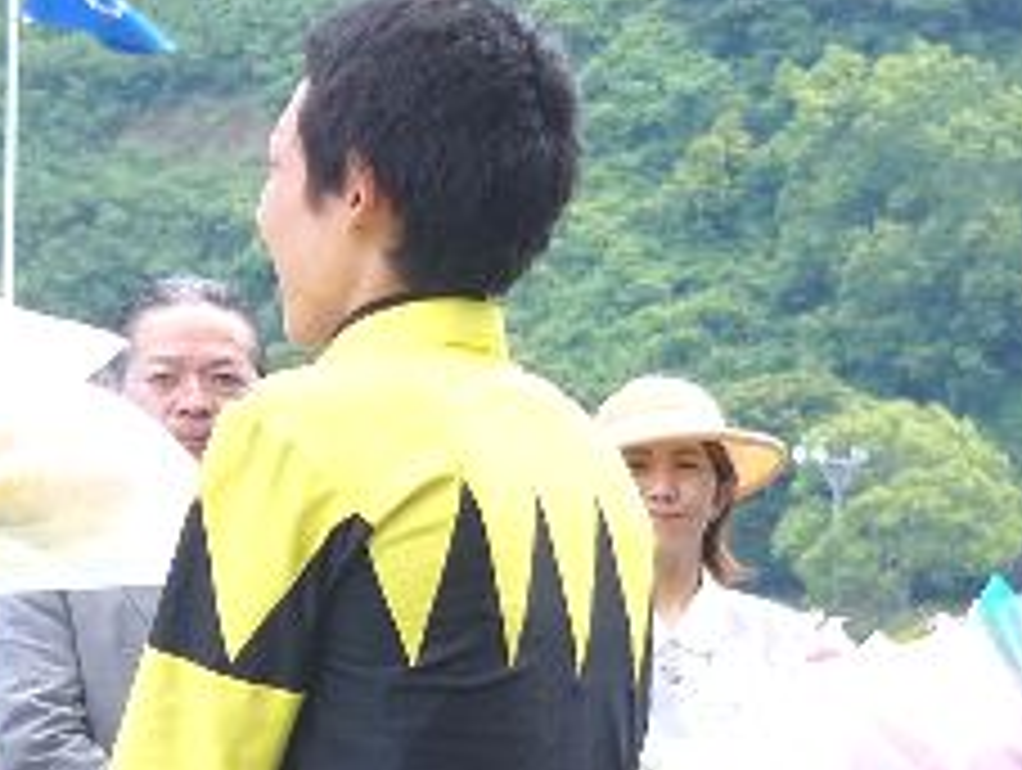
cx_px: 158
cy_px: 558
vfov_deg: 4.7
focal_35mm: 318
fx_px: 9404
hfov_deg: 6.2
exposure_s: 1/125
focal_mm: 18.8
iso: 50
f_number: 4
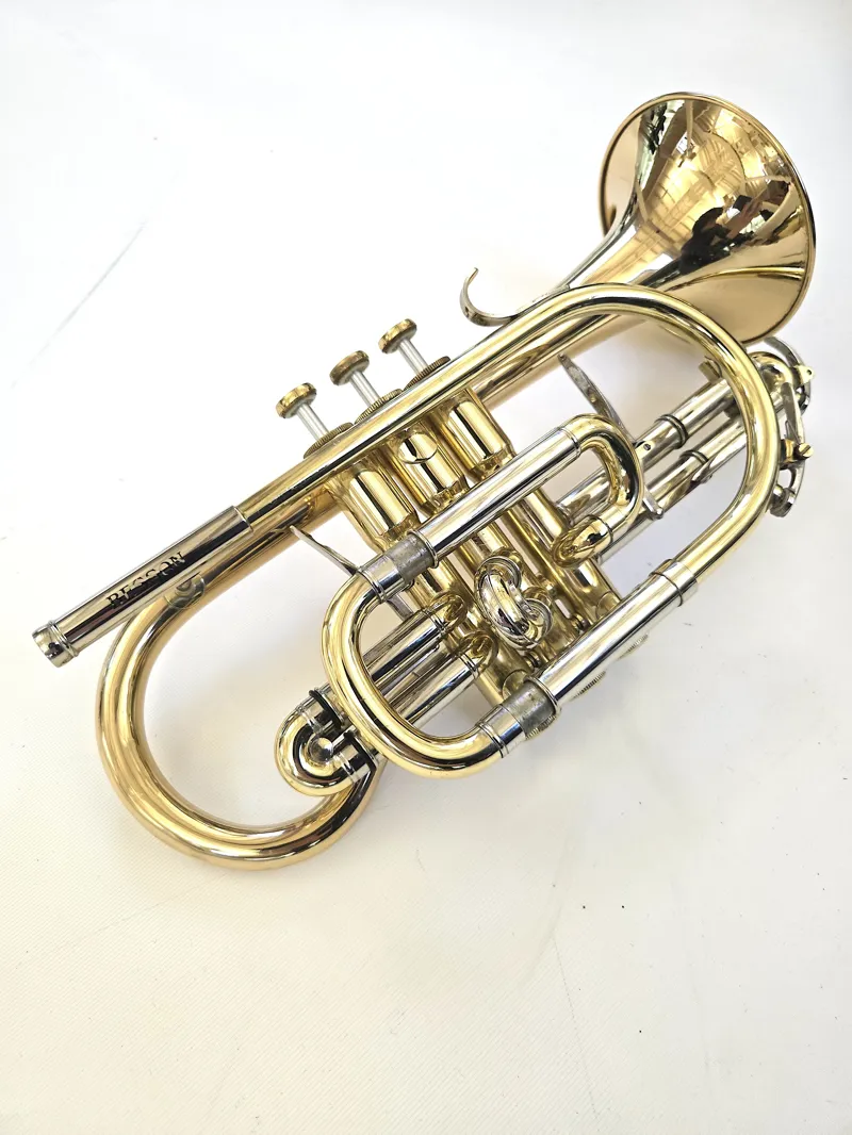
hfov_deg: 58.9
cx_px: 426
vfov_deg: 73.9
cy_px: 568
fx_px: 754
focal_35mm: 23
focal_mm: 5.4
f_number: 1.8
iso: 200
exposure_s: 1/100
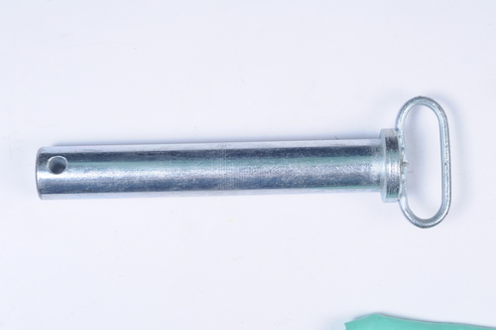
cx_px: 248
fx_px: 1032
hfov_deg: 27.0
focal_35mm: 75
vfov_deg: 18.1
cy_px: 165
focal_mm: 50
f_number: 11
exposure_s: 1/125
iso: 200
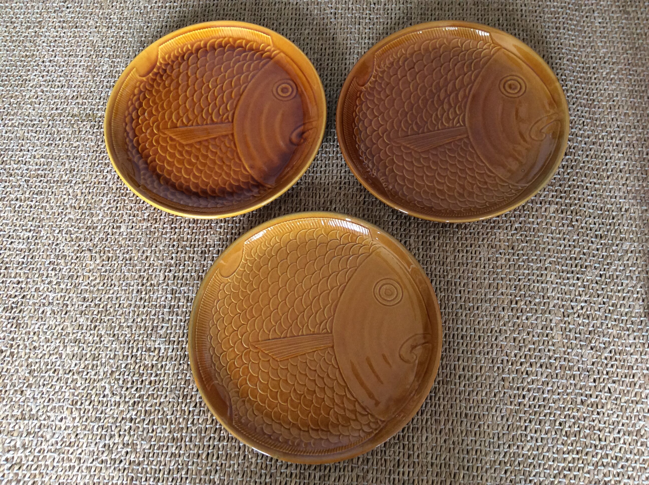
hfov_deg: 56.9
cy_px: 242
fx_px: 599
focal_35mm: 32
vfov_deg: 44.1
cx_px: 324
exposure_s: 1/25
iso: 80
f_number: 2.4
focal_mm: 3.3
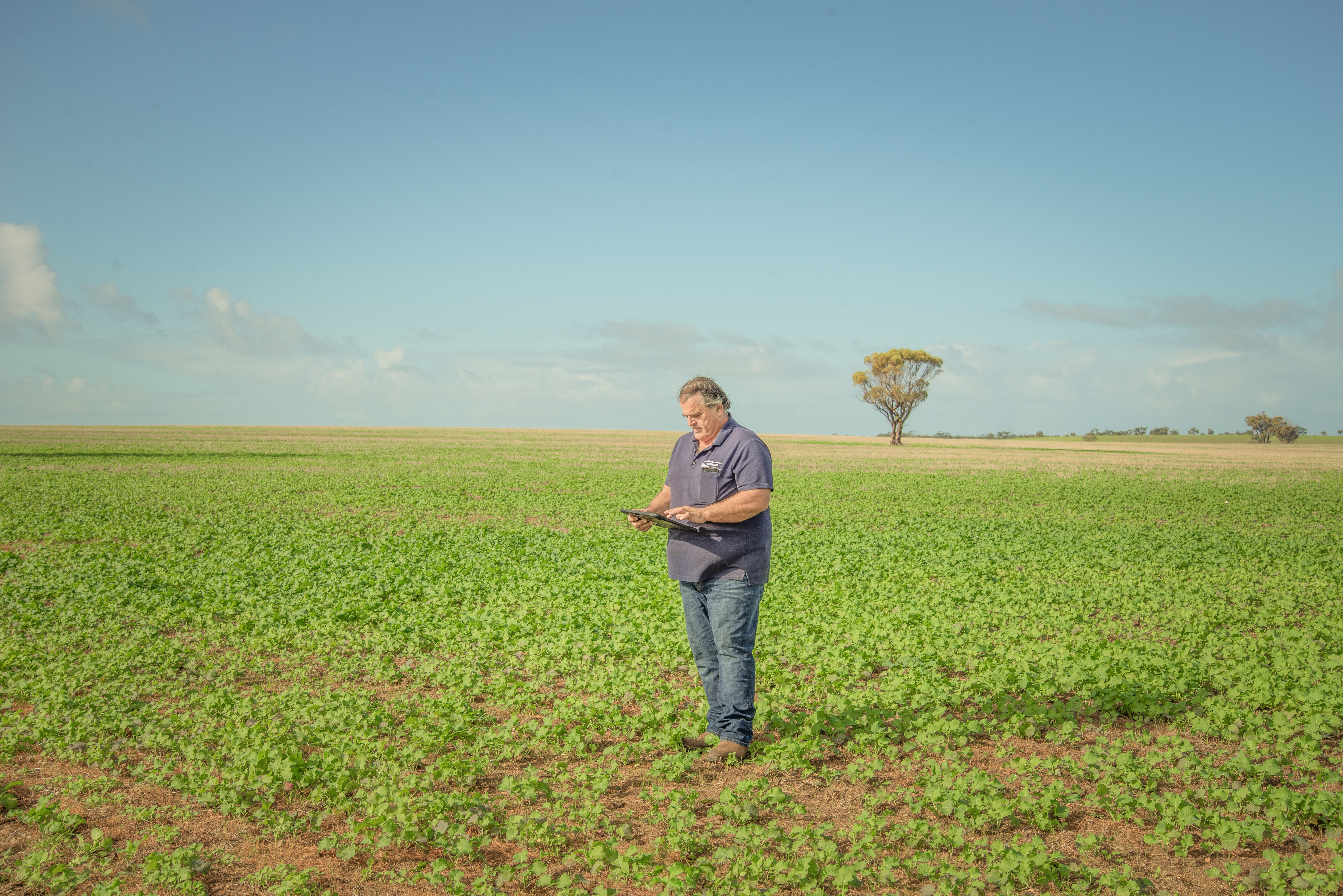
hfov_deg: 38.2
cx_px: 672
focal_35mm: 52
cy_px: 448
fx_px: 1941
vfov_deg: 26.0
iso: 100
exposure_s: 1/320
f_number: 8
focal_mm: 52
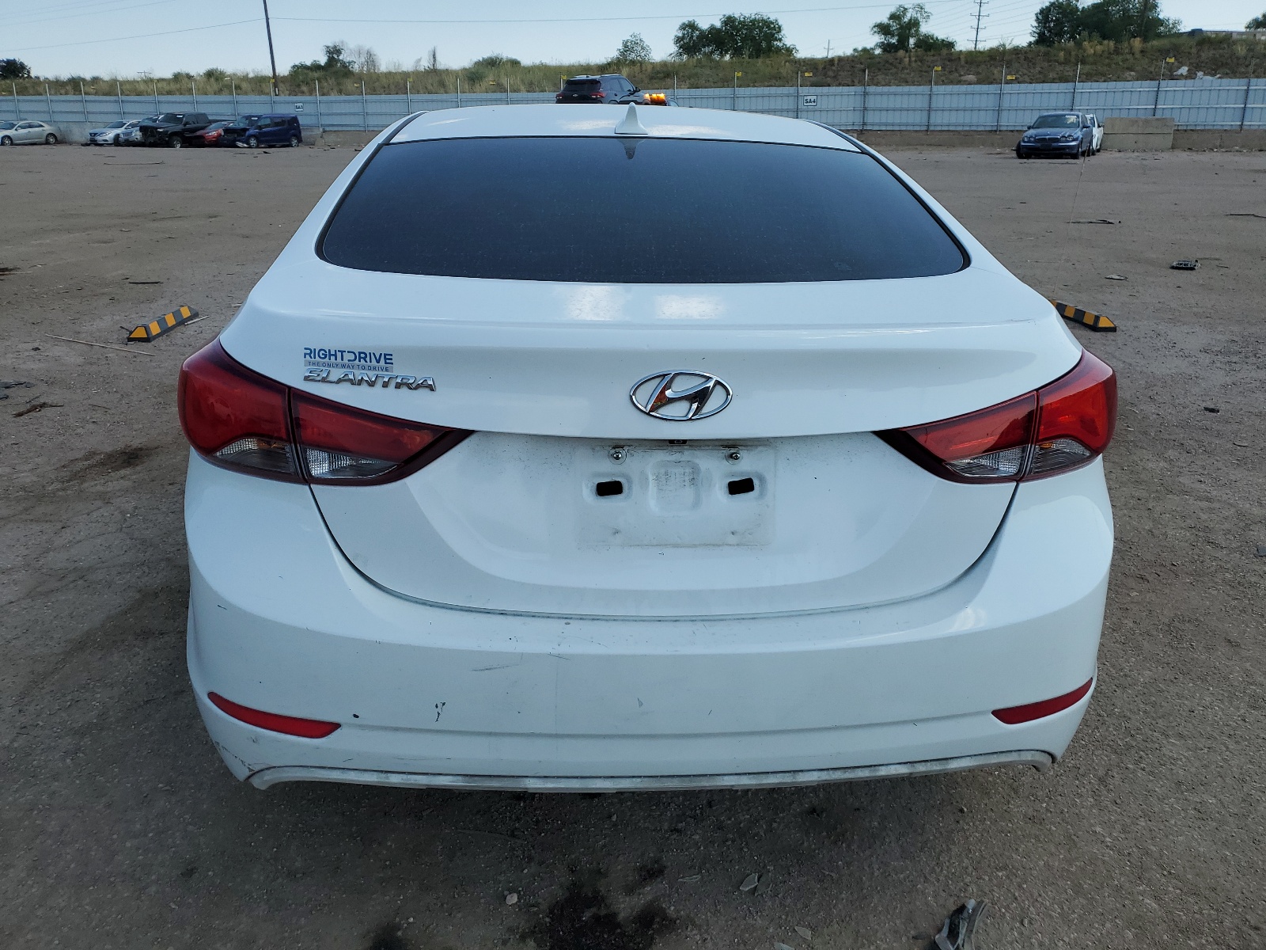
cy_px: 475
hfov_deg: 67.3
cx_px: 633
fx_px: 951
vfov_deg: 53.1
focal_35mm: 26
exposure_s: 1/2500
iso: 50
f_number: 1.5
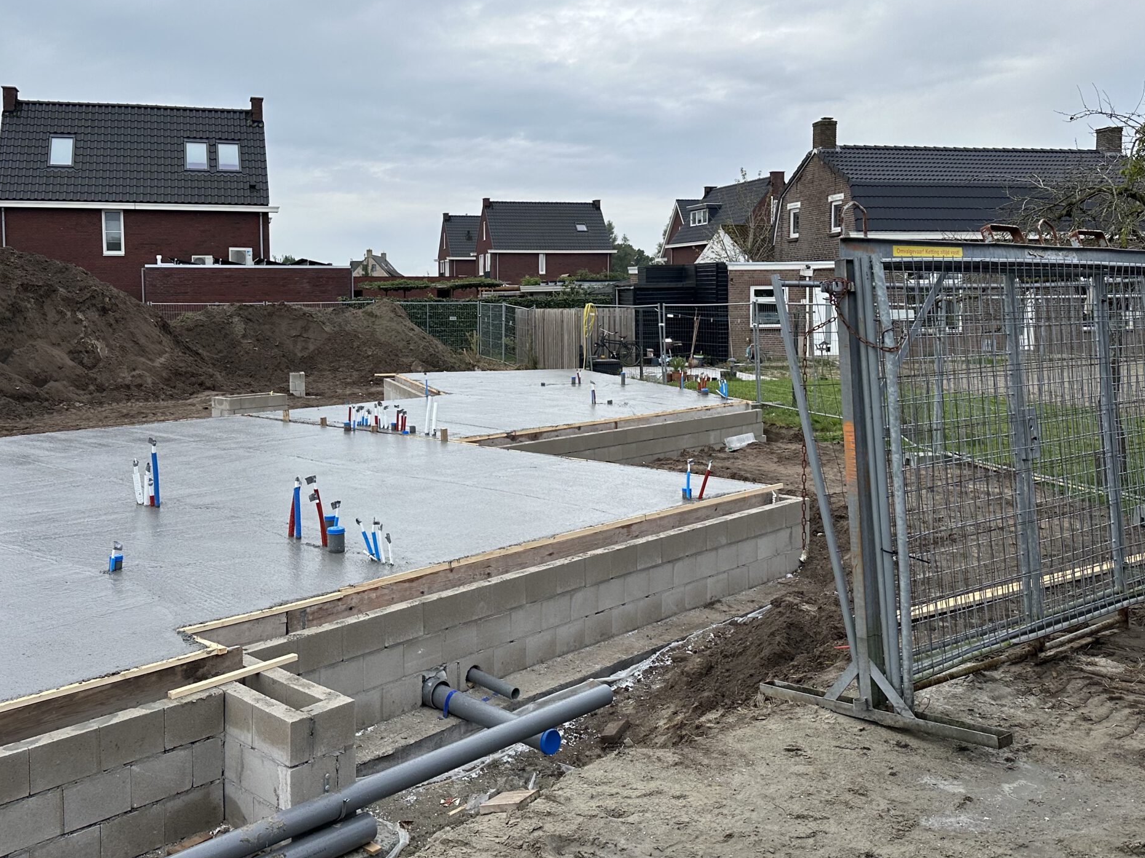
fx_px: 1091
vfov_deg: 42.8
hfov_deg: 55.2
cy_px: 364
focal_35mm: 33
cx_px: 499
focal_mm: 6.86
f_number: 1.78
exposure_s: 1/1639
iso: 80
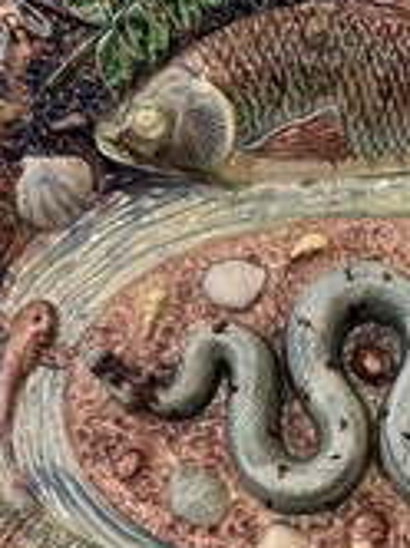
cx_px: 417
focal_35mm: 58
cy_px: 482
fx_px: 918
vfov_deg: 31.8
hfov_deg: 24.0
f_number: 1.78
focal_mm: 6.76
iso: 200
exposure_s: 1/50
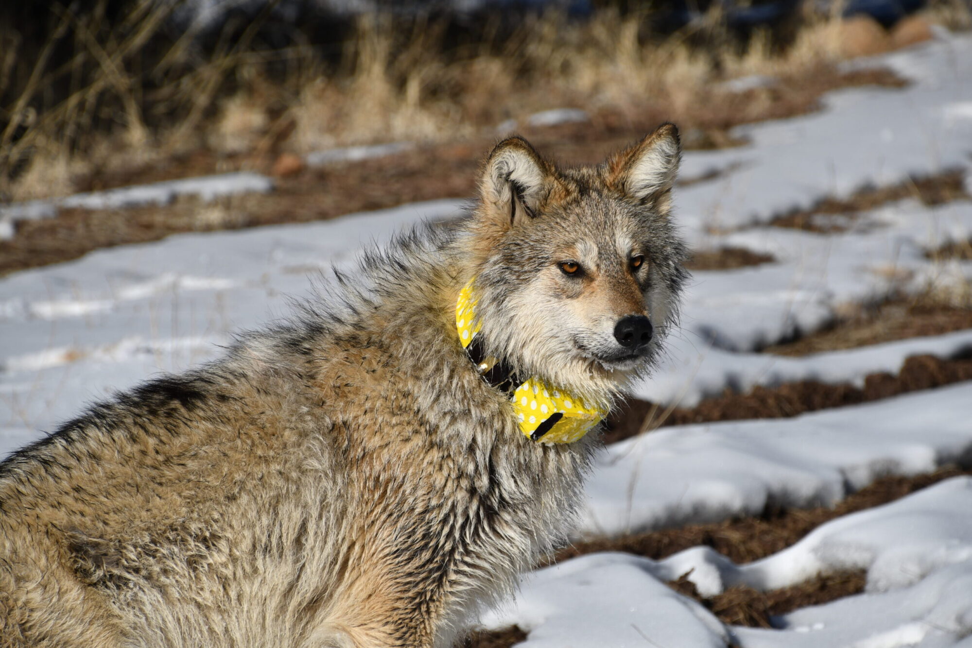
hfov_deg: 5.3
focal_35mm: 390
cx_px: 486
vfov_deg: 3.5
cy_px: 324
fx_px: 10531
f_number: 8
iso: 100
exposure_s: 1/640
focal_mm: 260
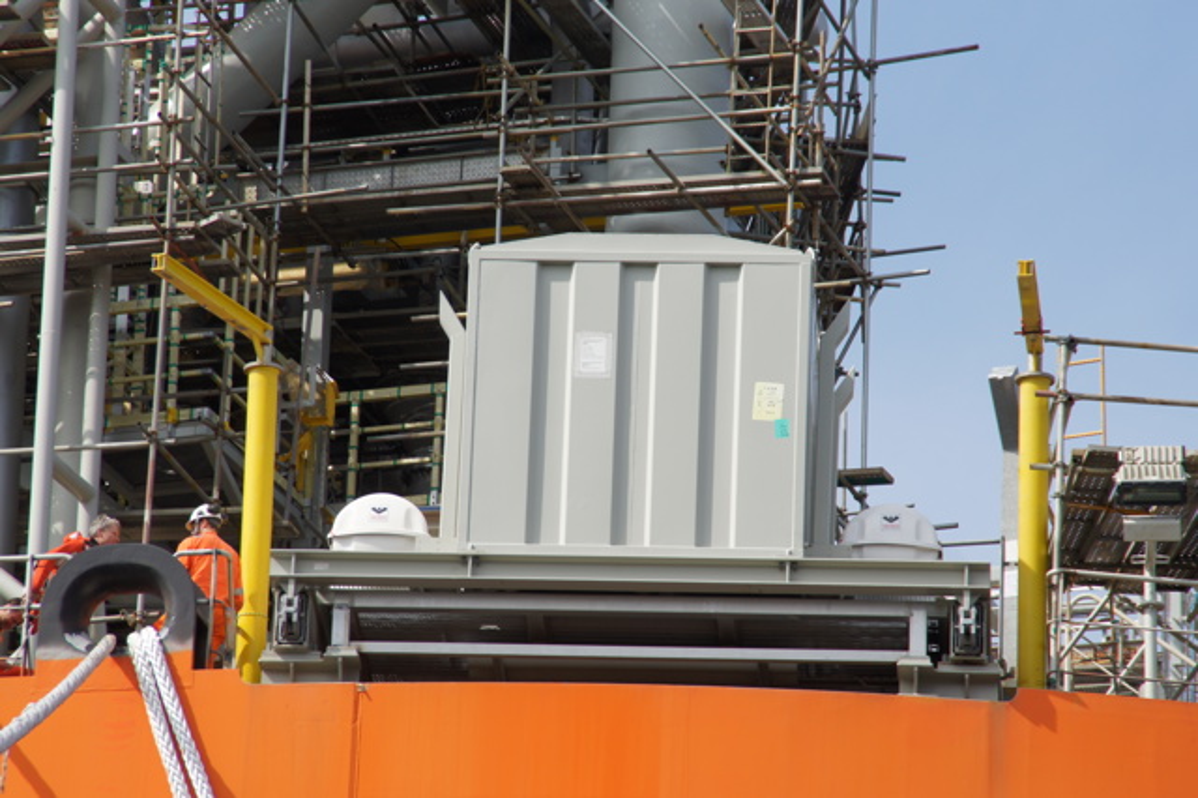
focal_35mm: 225
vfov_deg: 6.1
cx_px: 599
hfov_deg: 9.2
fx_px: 7483
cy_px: 399
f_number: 10
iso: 200
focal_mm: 150
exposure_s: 1/320
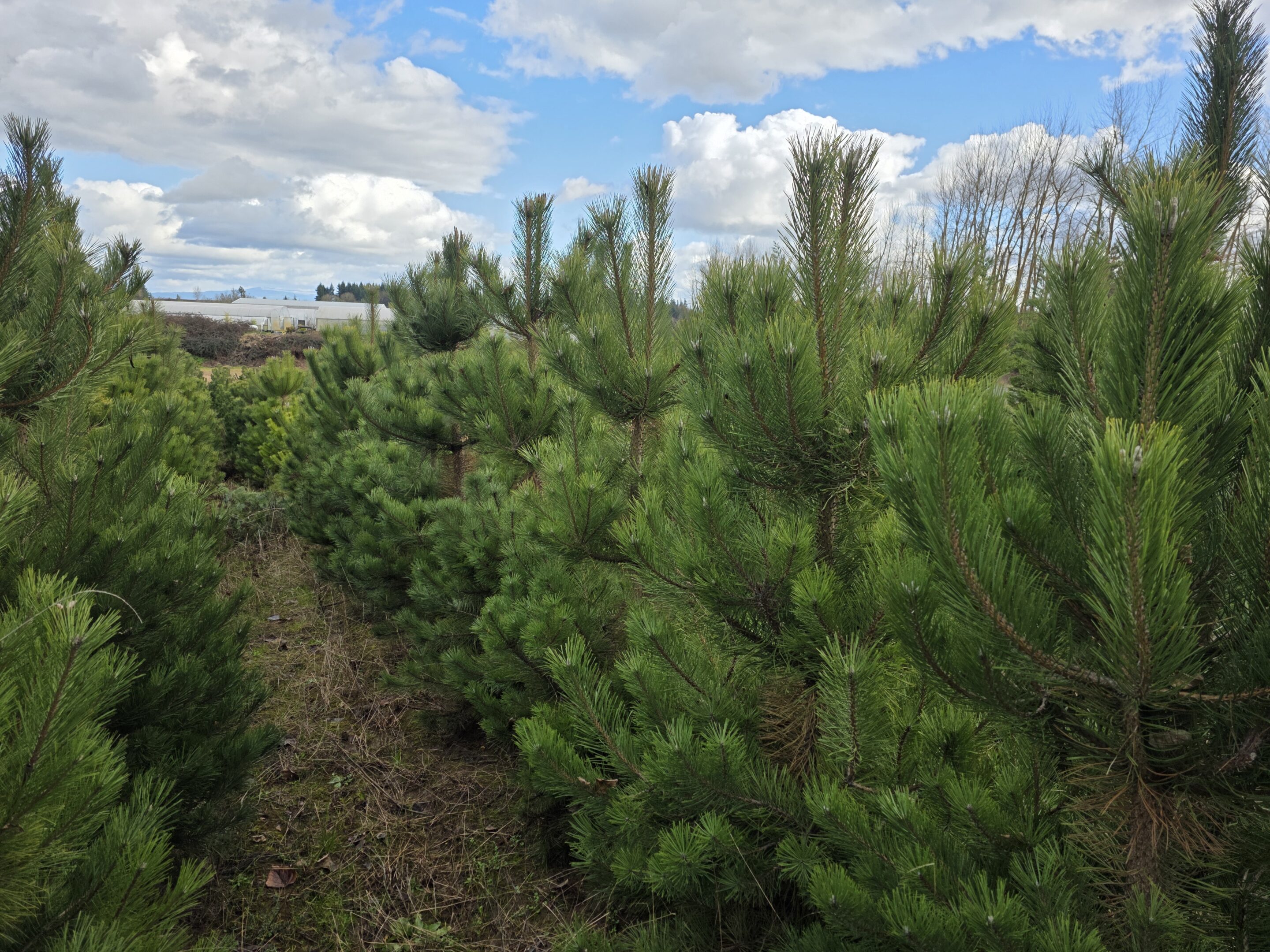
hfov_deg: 73.9
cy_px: 476
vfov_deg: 58.9
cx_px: 635
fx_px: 844
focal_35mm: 23
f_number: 1.7
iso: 80
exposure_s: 1/2423
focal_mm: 6.3
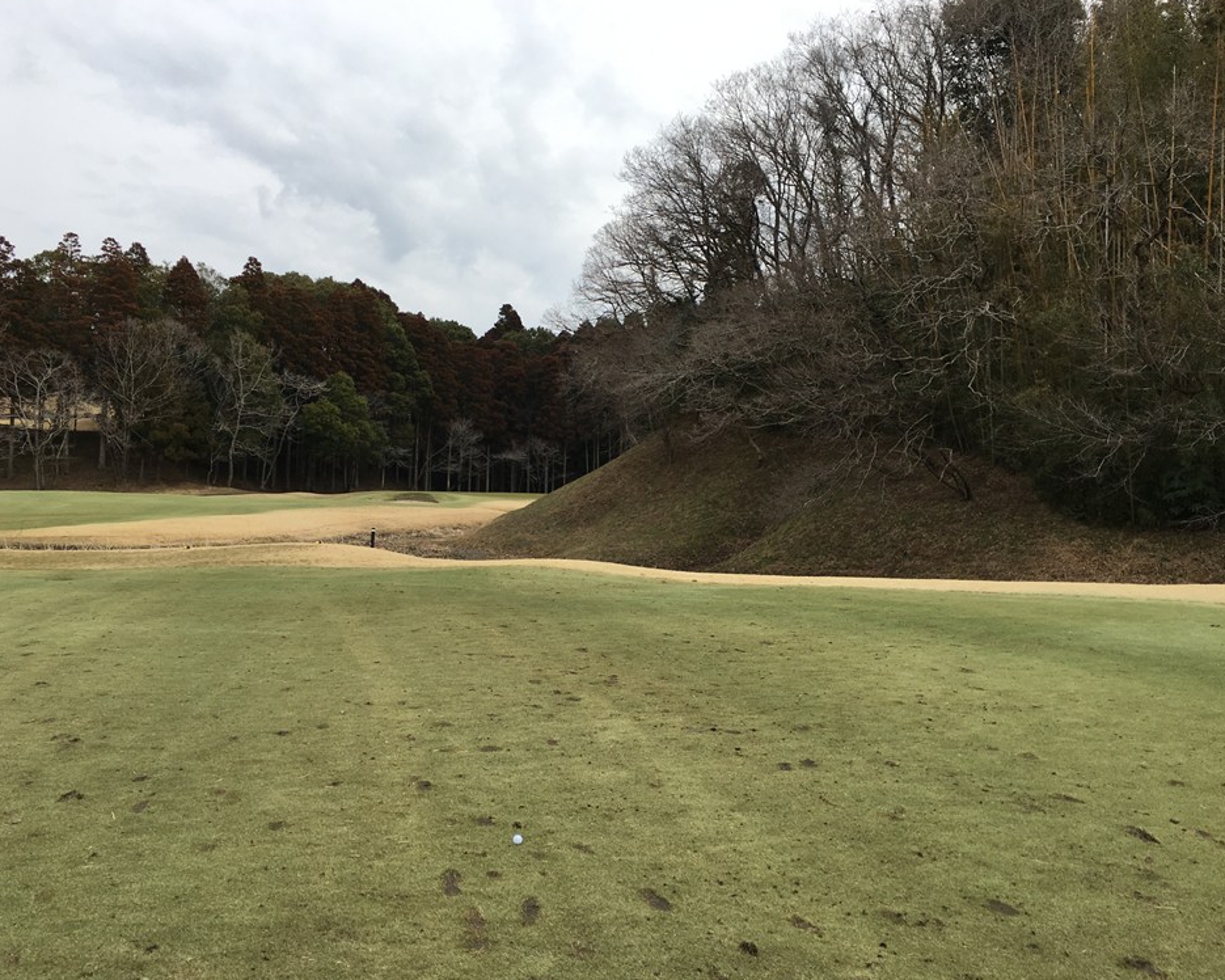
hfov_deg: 57.2
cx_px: 624
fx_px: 1124
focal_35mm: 31
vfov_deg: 47.1
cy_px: 487
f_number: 2.2
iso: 25
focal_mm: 4.15
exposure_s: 1/1451
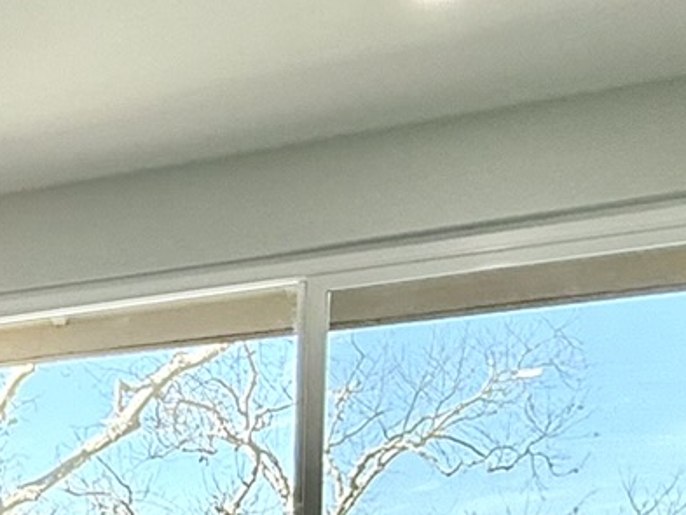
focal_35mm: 73
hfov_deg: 23.5
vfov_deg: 17.8
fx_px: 1447
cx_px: -206
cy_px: 794
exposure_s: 1/169
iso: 64
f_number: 2.2
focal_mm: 2.22
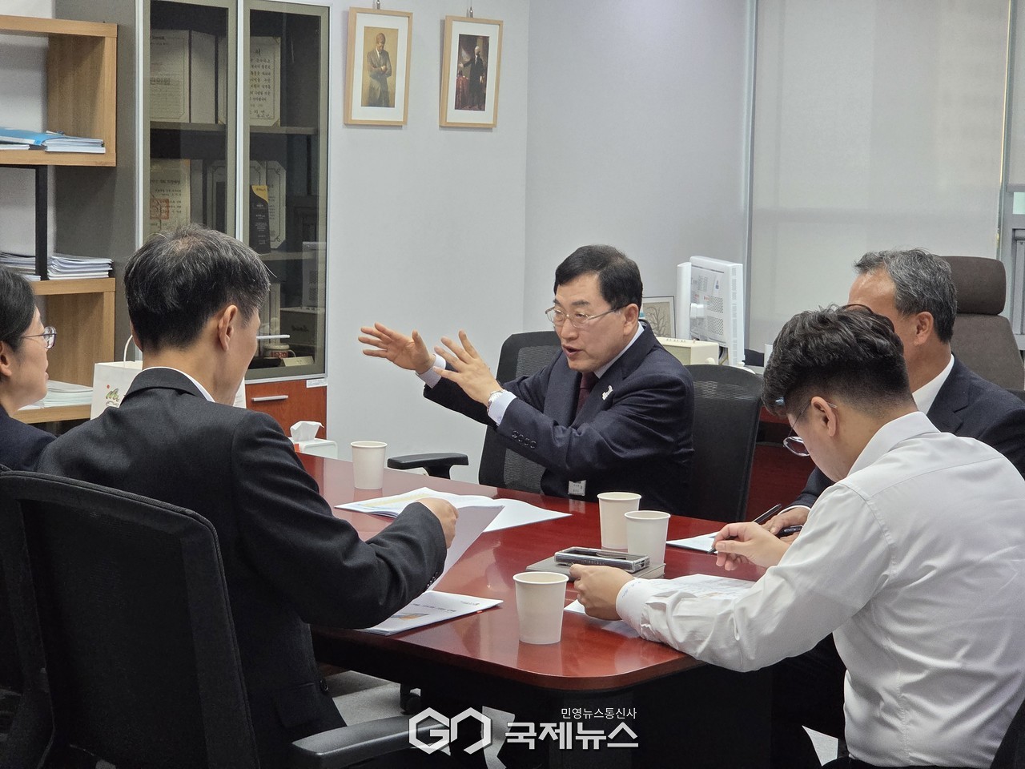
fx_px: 2043
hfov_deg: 28.2
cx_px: 512
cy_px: 384
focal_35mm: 69
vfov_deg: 21.3
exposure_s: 1/120
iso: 250
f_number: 2.4
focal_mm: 7
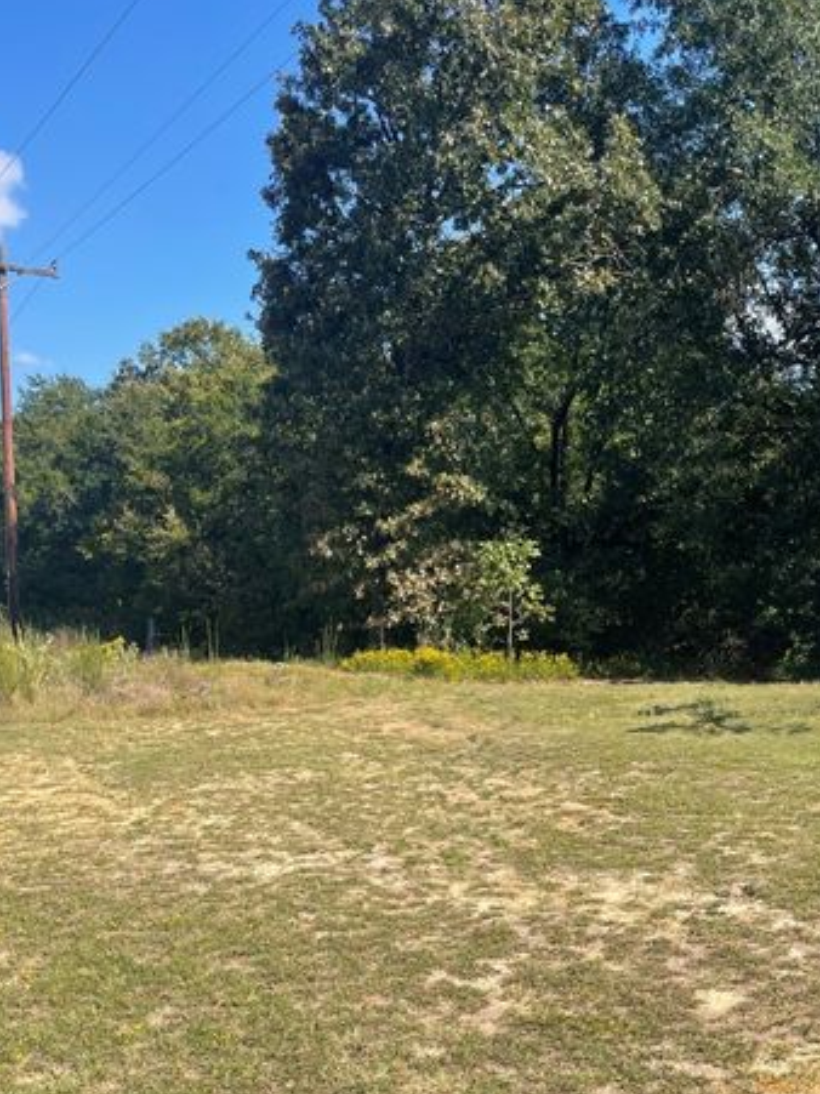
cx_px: 468
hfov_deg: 38.6
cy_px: 678
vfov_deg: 49.7
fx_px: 1169
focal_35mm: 37
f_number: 1.6
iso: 32
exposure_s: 1/1739
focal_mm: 5.1
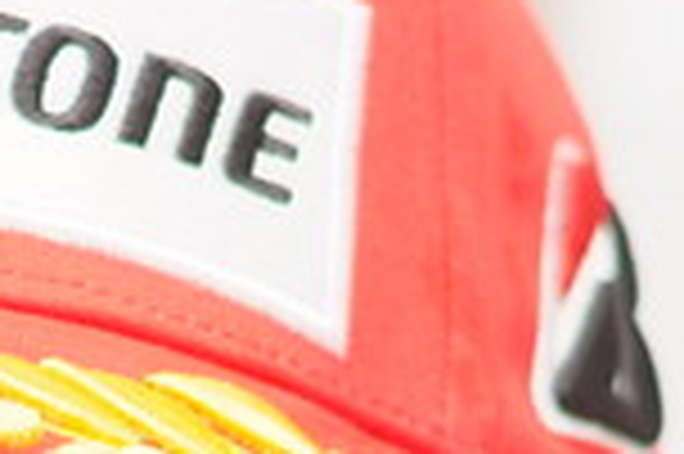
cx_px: -238
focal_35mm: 1277
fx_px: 24237
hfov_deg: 1.6
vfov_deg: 1.1
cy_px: 1052
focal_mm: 180
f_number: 2.8
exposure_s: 1/125
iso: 400
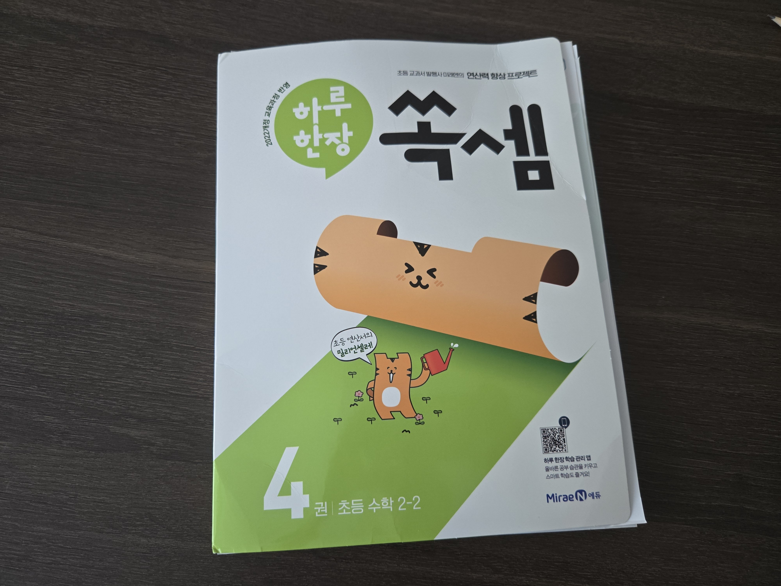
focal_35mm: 23
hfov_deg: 73.9
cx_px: 390
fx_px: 519
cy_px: 293
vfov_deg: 58.9
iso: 320
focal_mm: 5.4
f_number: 1.8
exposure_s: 1/120
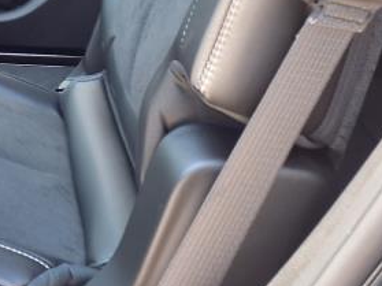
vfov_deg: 14.2
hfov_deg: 18.3
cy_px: -104
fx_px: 1092
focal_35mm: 99
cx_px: -138
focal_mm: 3.58
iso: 40
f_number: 1.9
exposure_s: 1/120
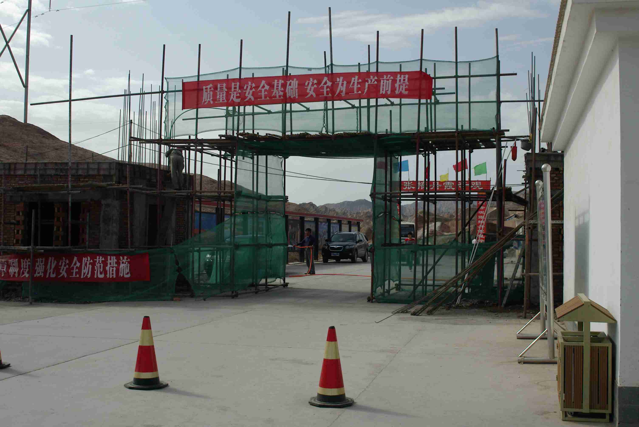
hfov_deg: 46.4
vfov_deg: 31.9
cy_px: 214
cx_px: 320
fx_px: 746
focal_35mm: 42
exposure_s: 1/1500
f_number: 9.5
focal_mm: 28
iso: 400
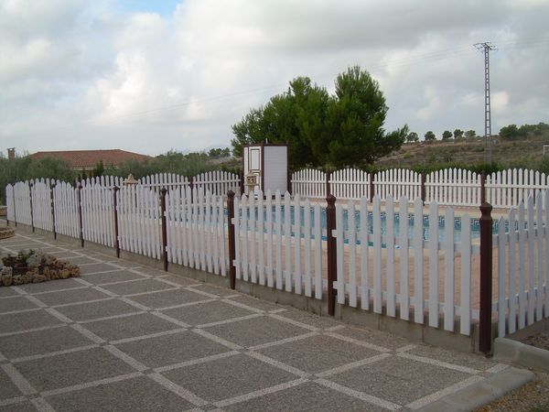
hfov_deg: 49.0
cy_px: 206
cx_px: 274
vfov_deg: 37.7
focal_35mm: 38
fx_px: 603
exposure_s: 1/324
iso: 50
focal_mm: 6.3
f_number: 4.6
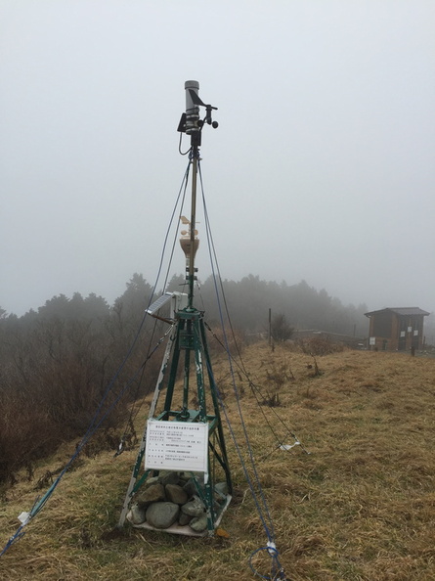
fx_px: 486
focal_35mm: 29
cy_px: 290
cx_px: 218
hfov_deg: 48.2
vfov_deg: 61.7
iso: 32
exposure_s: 1/1412
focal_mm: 4.15
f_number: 2.2
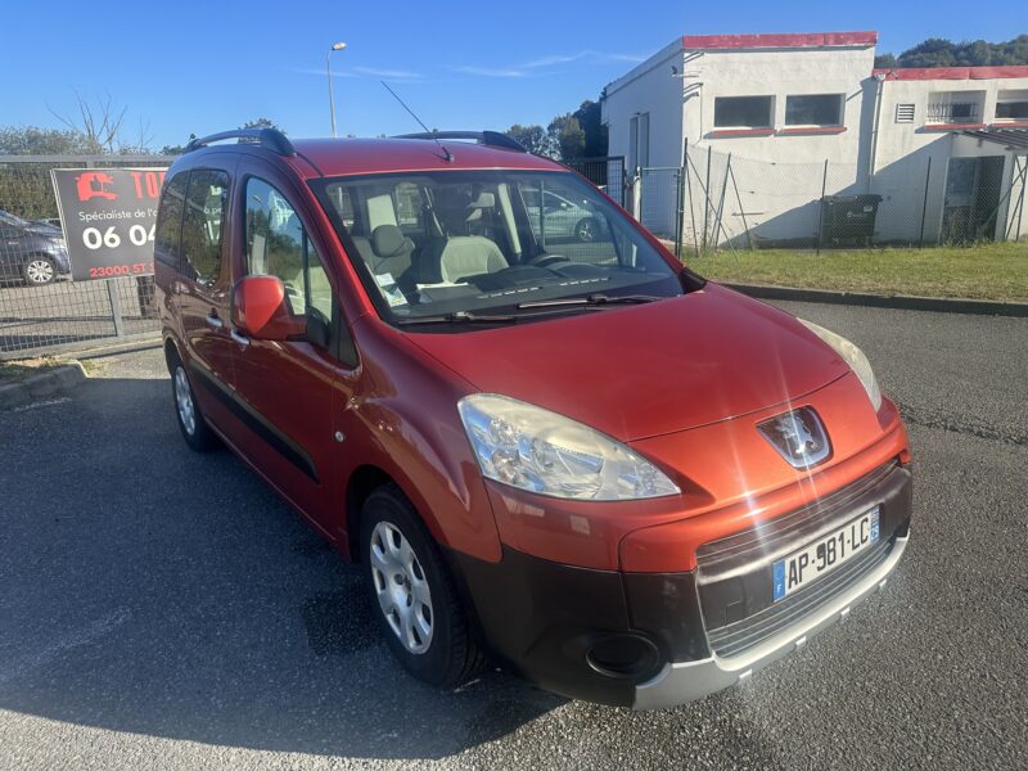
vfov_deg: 56.8
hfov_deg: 71.6
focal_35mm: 24
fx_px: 713
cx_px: 514
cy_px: 386
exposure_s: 1/2469
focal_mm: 6.86
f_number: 1.78
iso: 80
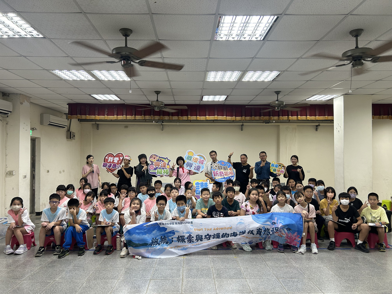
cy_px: 147
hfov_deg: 67.3
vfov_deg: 53.1
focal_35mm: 26
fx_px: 294
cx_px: 196
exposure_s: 1/120
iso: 100
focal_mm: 5.7
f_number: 1.5
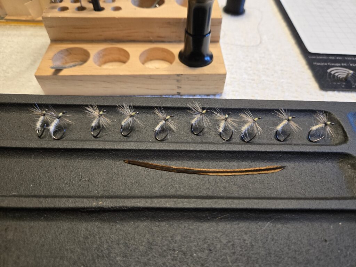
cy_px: 134
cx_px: 178
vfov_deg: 58.9
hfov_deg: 73.9
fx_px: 237
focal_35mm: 23
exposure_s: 1/120
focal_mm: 5.4
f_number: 1.8
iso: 250
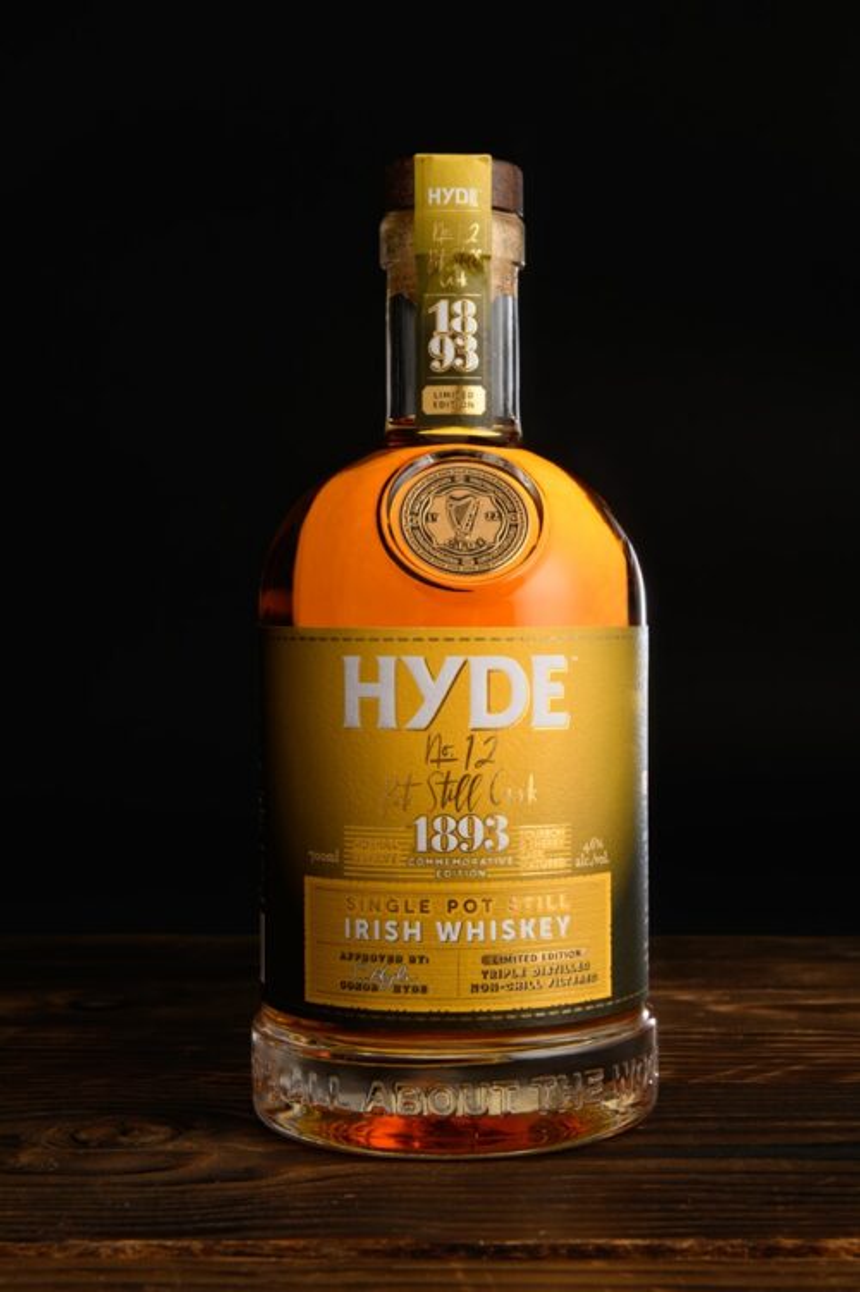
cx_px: 430
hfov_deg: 23.4
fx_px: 2080
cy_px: 646
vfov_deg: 34.5
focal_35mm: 58
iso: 125
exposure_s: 1/125
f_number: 20
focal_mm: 58
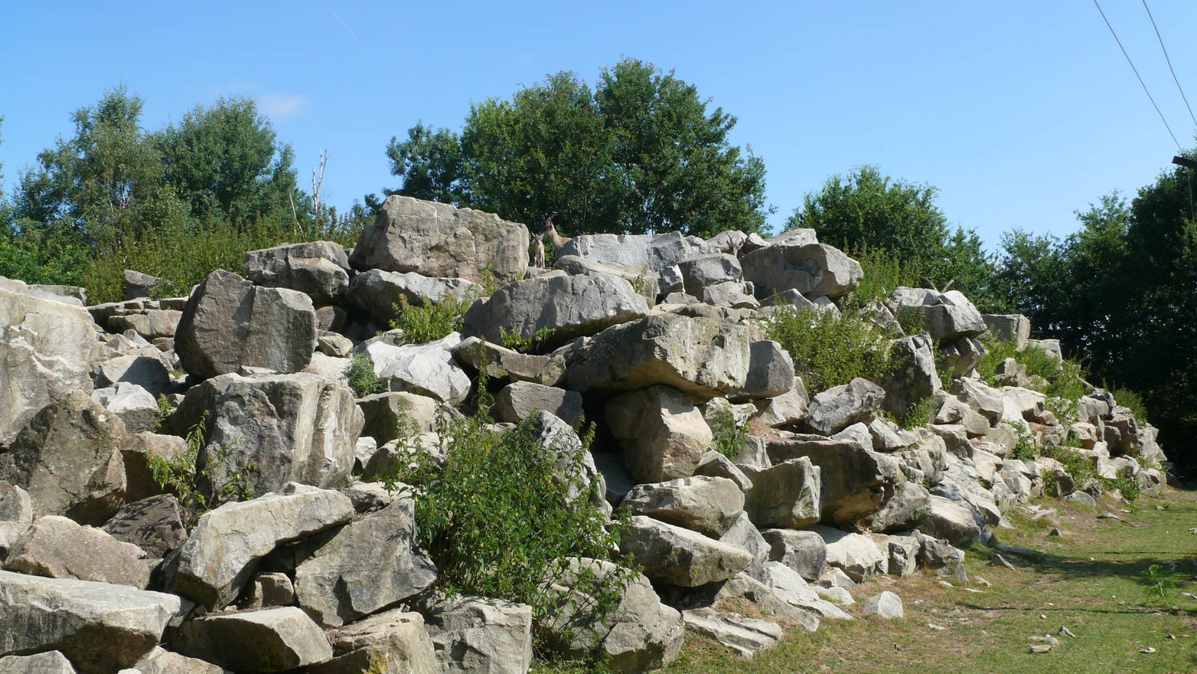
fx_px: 1238
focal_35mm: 39
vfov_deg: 30.4
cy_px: 401
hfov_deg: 51.6
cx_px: 610
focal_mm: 7.4
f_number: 5.6
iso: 100
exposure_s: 1/320
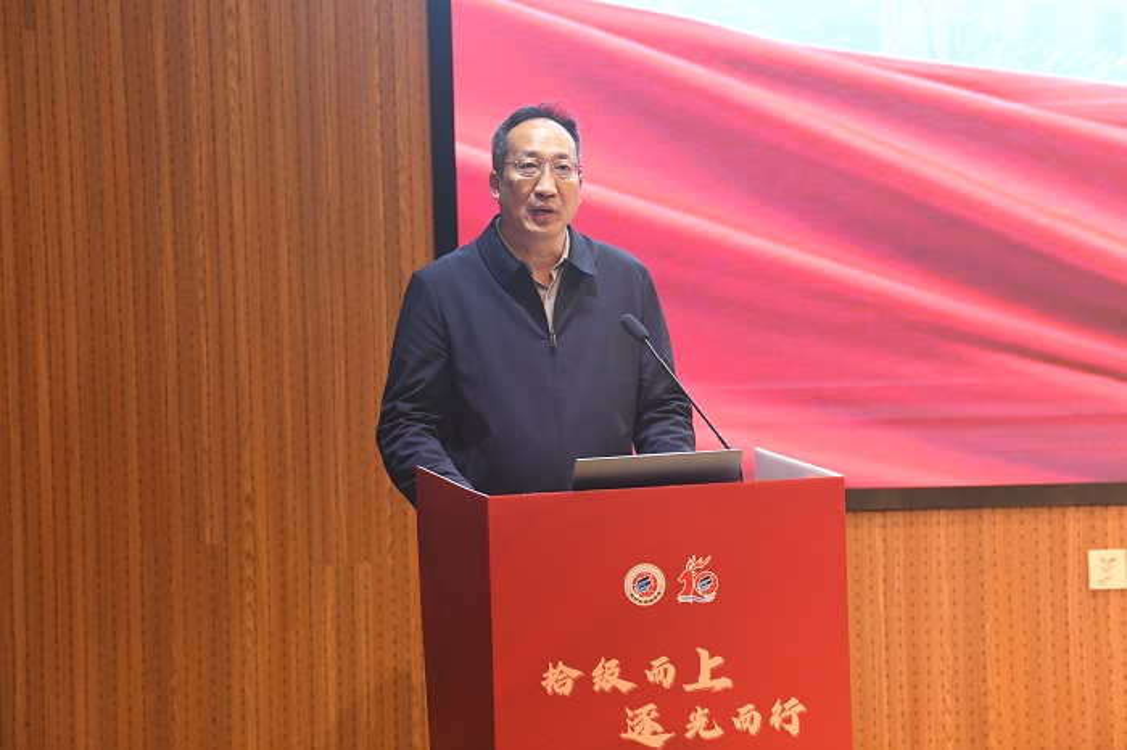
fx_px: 5006
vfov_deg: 8.6
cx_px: 564
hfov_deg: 12.8
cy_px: 375
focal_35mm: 160
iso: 2000
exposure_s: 1/160
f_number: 5
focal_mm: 160
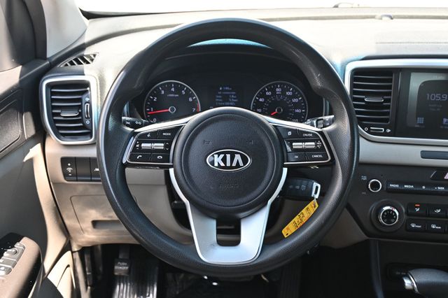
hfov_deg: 46.4
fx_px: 522
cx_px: 224
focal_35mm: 42
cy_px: 149
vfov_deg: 31.9
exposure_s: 1/125
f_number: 4.5
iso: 560
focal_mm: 28
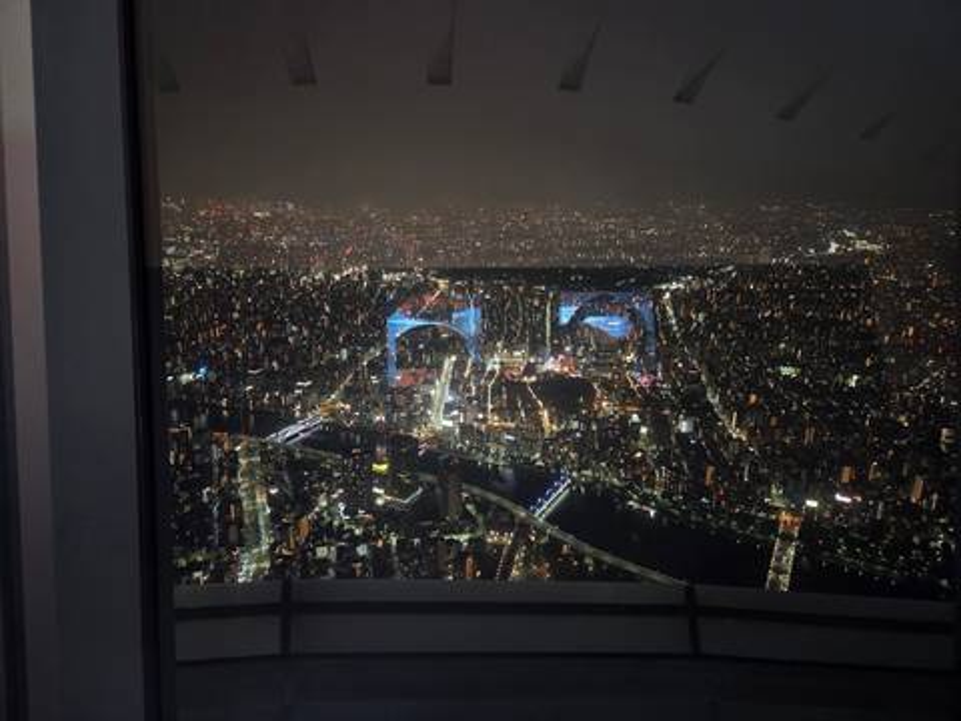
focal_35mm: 23
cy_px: 360
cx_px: 480
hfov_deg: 73.9
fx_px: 639
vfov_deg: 58.9
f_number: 1.8
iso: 1600
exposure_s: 1/25
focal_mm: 5.4
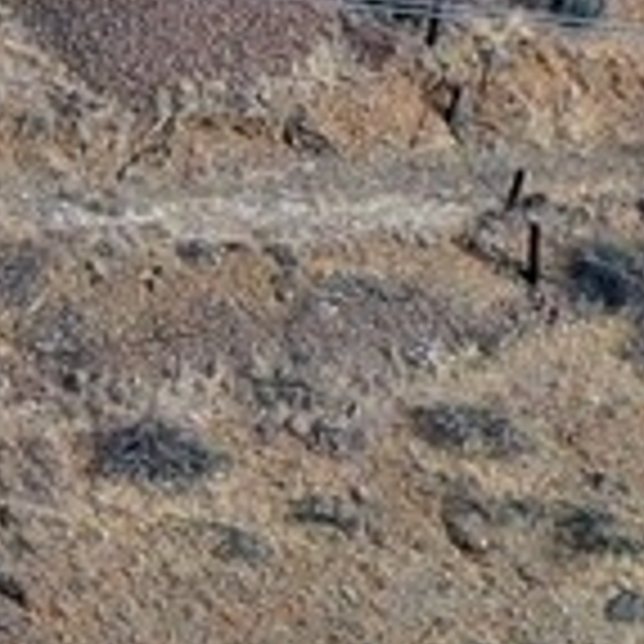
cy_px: -7
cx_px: -2587
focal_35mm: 282
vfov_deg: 6.2
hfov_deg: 5.0
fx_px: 5936
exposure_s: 1/80
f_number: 4
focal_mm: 10.26
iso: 100
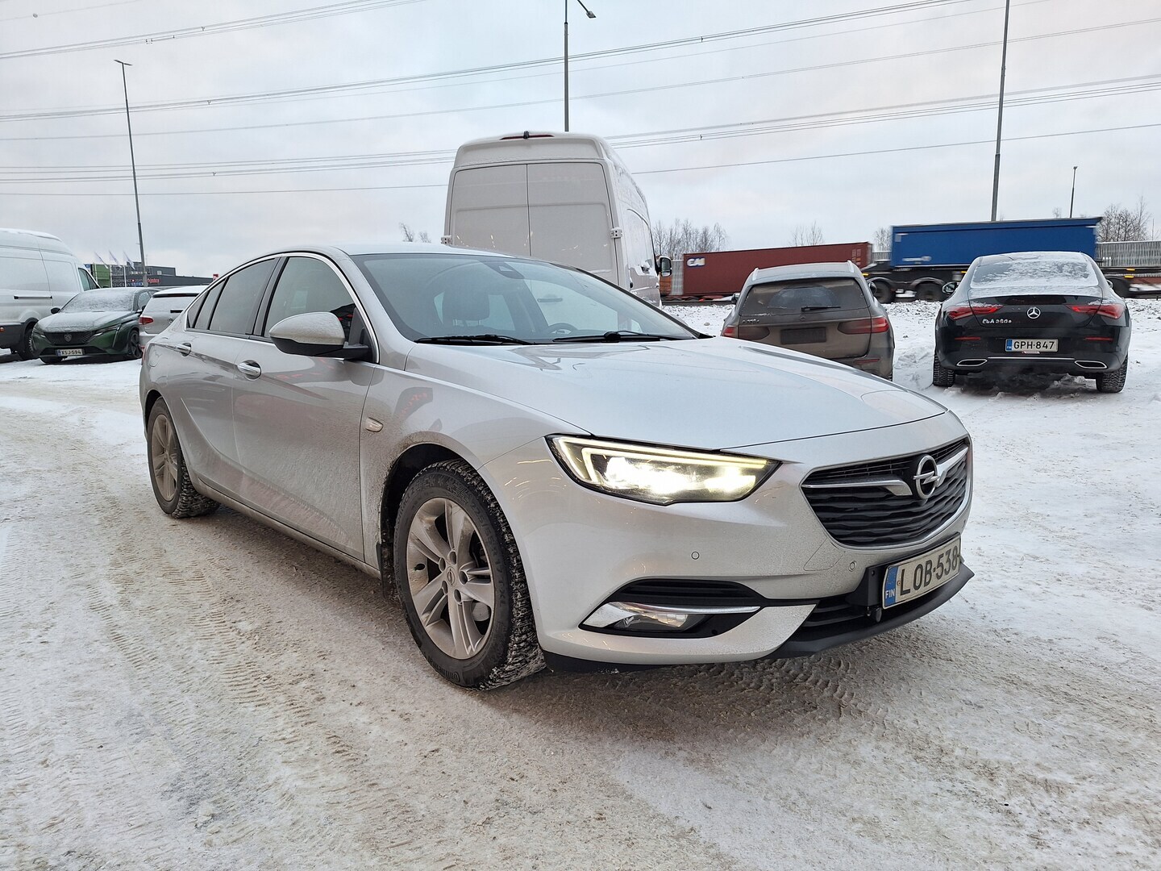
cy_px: 436
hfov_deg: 73.9
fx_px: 771
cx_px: 580
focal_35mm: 23
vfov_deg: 58.9
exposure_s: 1/100
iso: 50
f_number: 1.8
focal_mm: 5.54
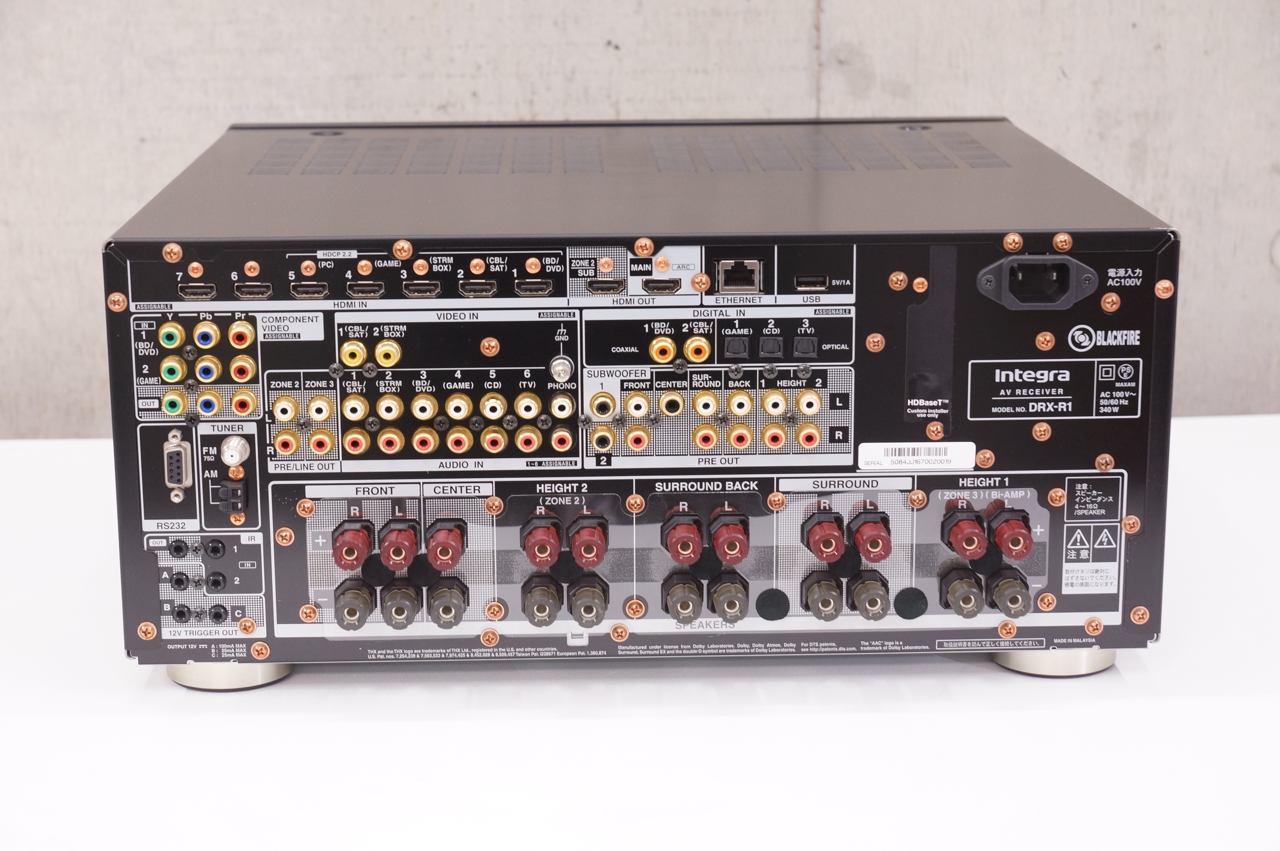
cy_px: 426
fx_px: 2664
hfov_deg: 27.0
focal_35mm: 75
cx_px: 640
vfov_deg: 18.1
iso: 400
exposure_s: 1/30
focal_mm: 50
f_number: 6.3
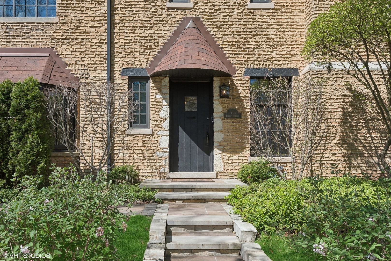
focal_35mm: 30
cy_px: 130
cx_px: 196
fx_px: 326
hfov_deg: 61.9
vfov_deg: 43.6
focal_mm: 30
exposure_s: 1/320
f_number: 9
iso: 200
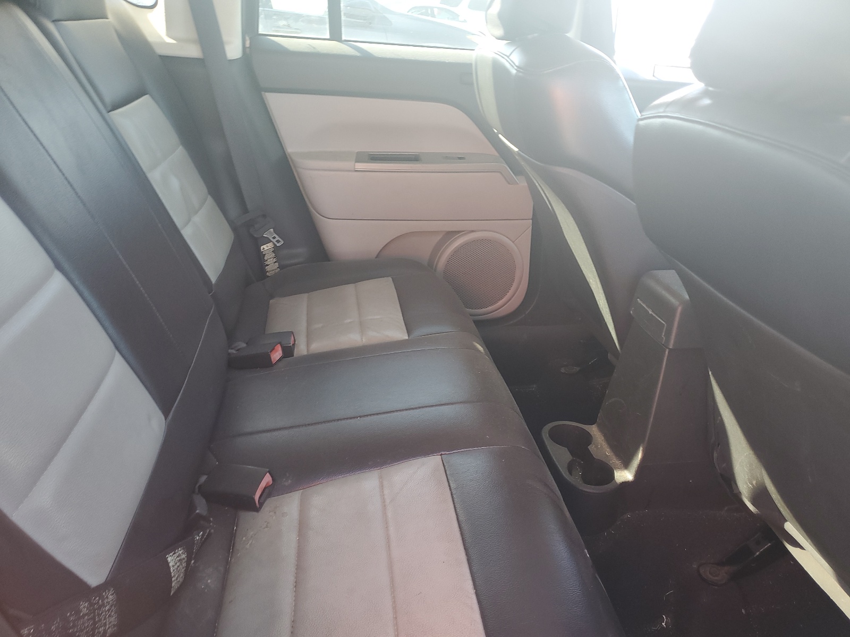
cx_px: 425
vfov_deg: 53.1
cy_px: 318
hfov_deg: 67.3
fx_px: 638
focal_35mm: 26
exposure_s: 1/60.2
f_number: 1.5
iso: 63
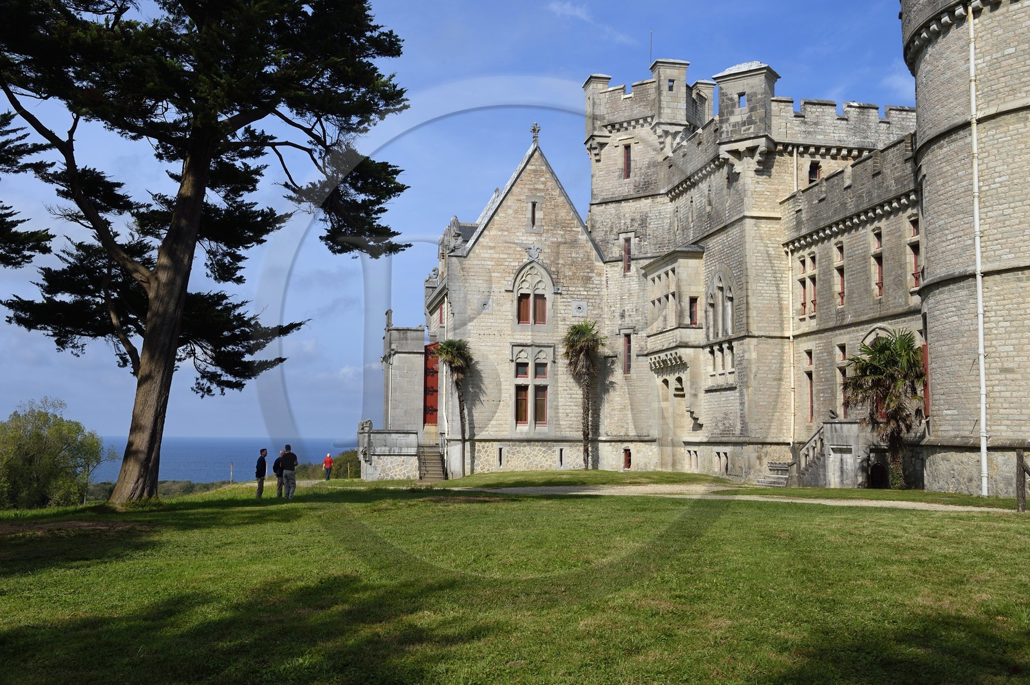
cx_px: 515
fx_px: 972
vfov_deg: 38.8
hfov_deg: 55.8
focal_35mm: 34
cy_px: 342
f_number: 14
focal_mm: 34
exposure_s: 1/250
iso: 200
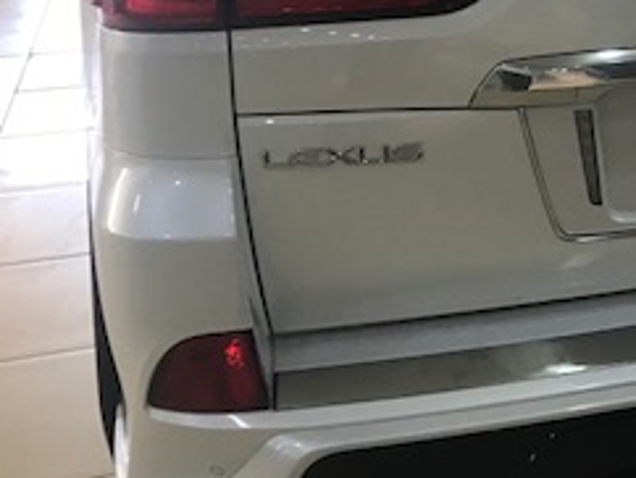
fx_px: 1361
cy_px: 0
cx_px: 741
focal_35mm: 74
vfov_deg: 19.4
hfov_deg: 24.2
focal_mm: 3.99
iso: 32
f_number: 1.8
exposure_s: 1/25
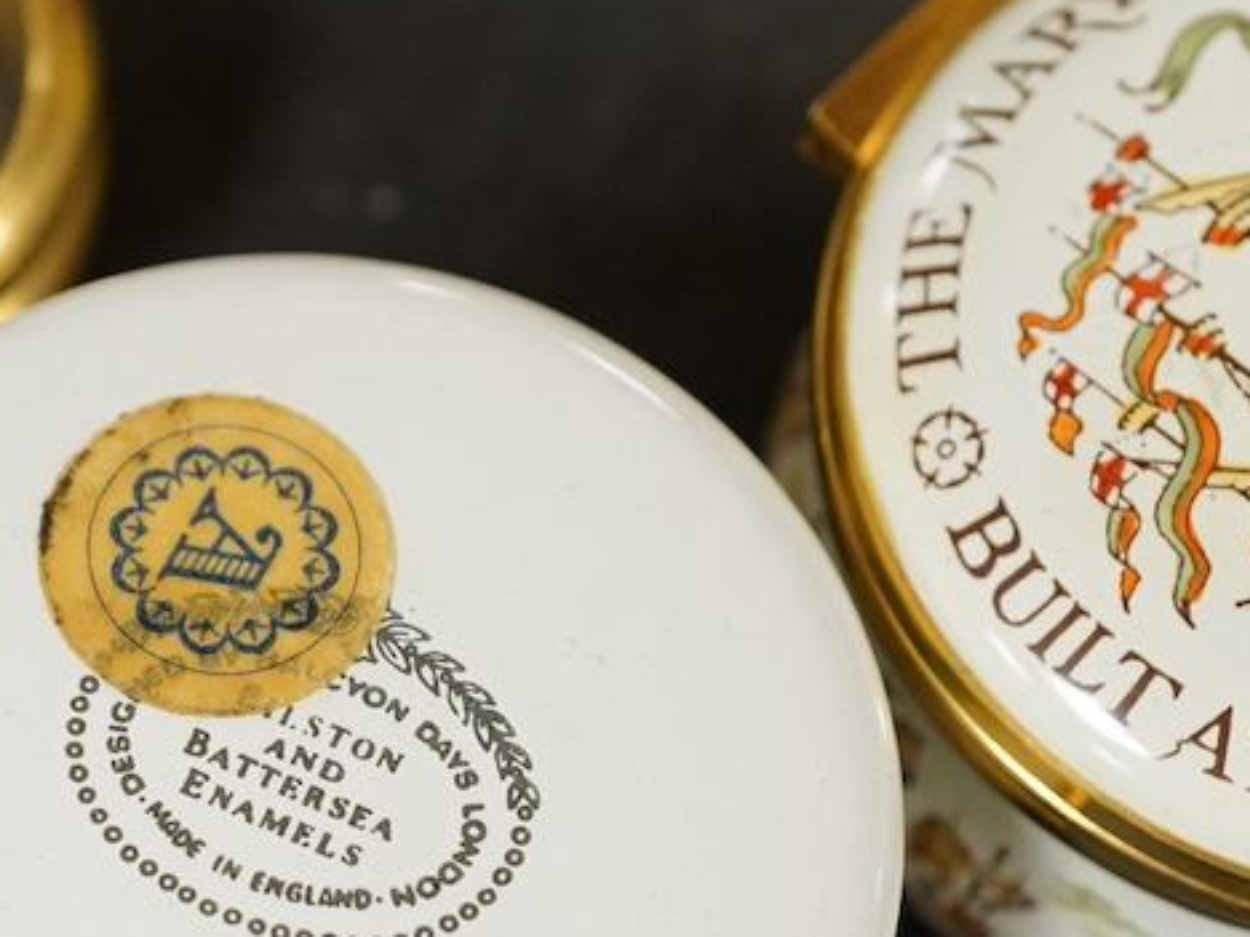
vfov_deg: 14.1
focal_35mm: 104
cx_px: 365
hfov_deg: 18.8
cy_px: 844
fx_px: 3755
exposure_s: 1/100
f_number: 5
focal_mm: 30
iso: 2500
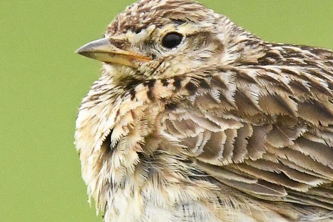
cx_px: 211
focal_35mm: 1794
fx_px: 16590
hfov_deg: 1.2
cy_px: 190
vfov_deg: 0.8
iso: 2500
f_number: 7.1
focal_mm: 600
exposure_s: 1/200
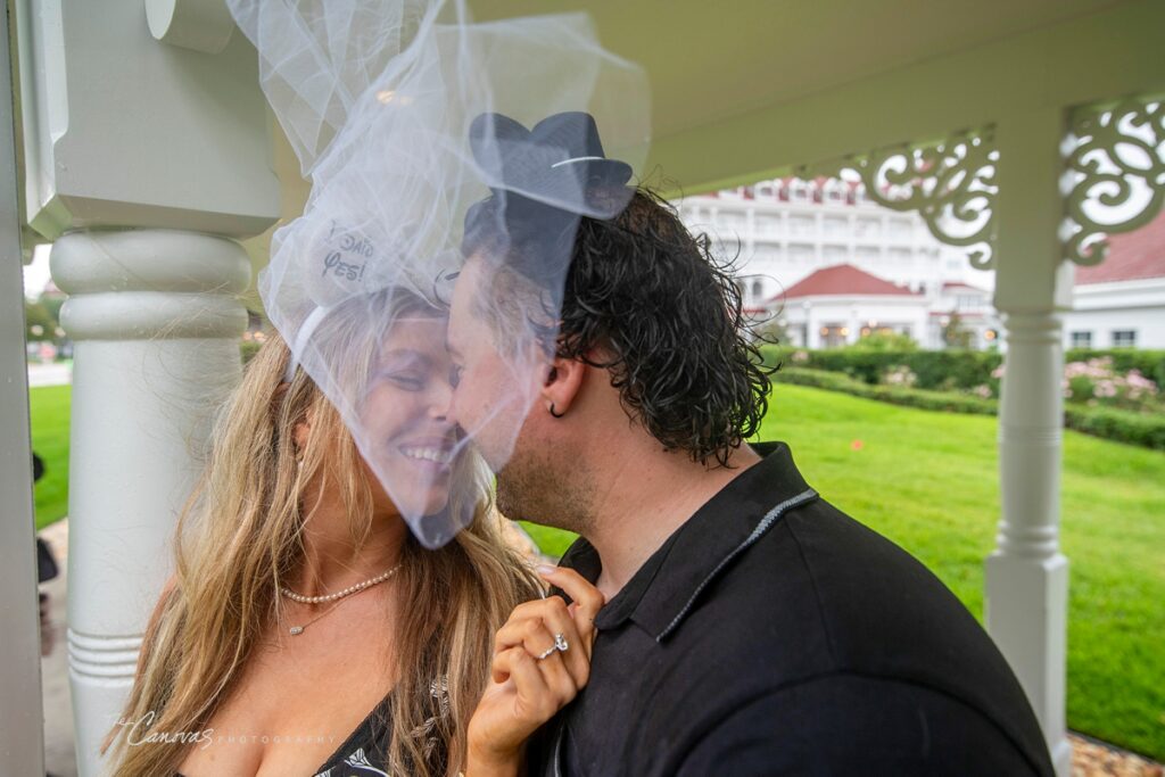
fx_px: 744
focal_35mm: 23
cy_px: 388
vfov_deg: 55.1
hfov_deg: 76.1
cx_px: 582
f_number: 3.2
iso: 640
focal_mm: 23
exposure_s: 1/160
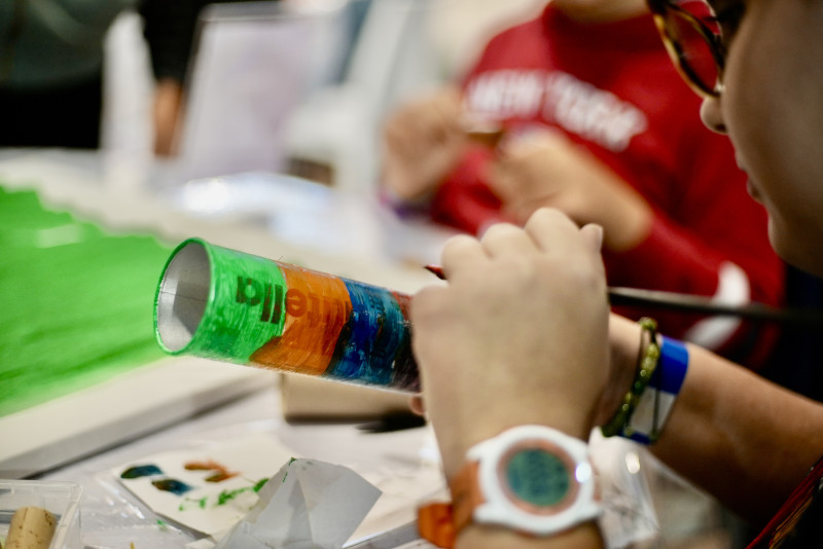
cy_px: 274
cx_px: 412
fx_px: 1143
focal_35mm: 50
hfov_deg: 39.6
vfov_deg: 27.0
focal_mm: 50
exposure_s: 1/160
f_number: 2
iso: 1250
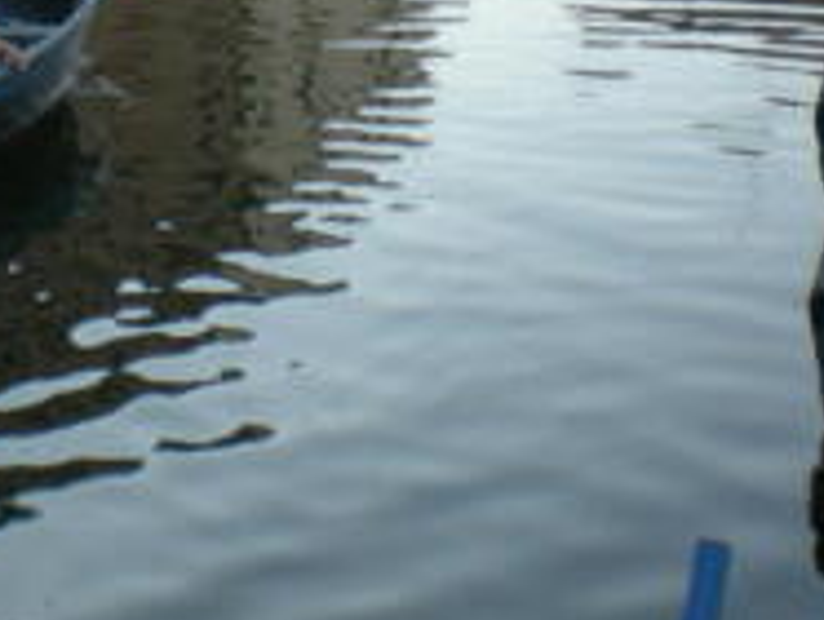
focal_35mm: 102
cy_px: -157
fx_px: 2431
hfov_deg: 19.0
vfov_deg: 14.0
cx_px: 124
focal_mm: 6.3
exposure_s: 1/192
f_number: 4.6
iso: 50
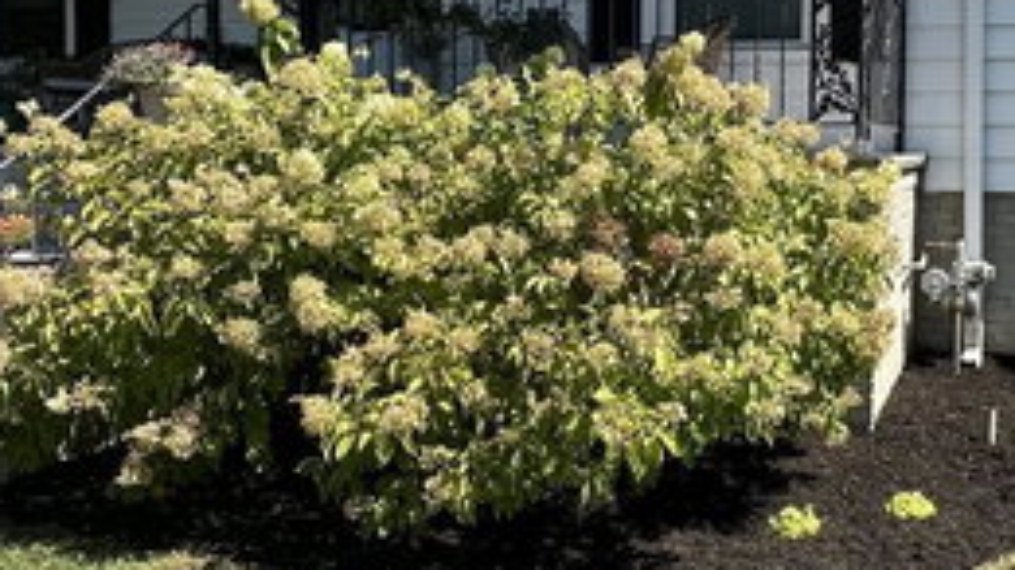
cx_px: 465
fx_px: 807
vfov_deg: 34.6
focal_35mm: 30
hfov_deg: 64.2
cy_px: -27
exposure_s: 1/807
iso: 40
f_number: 2.2
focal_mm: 2.22
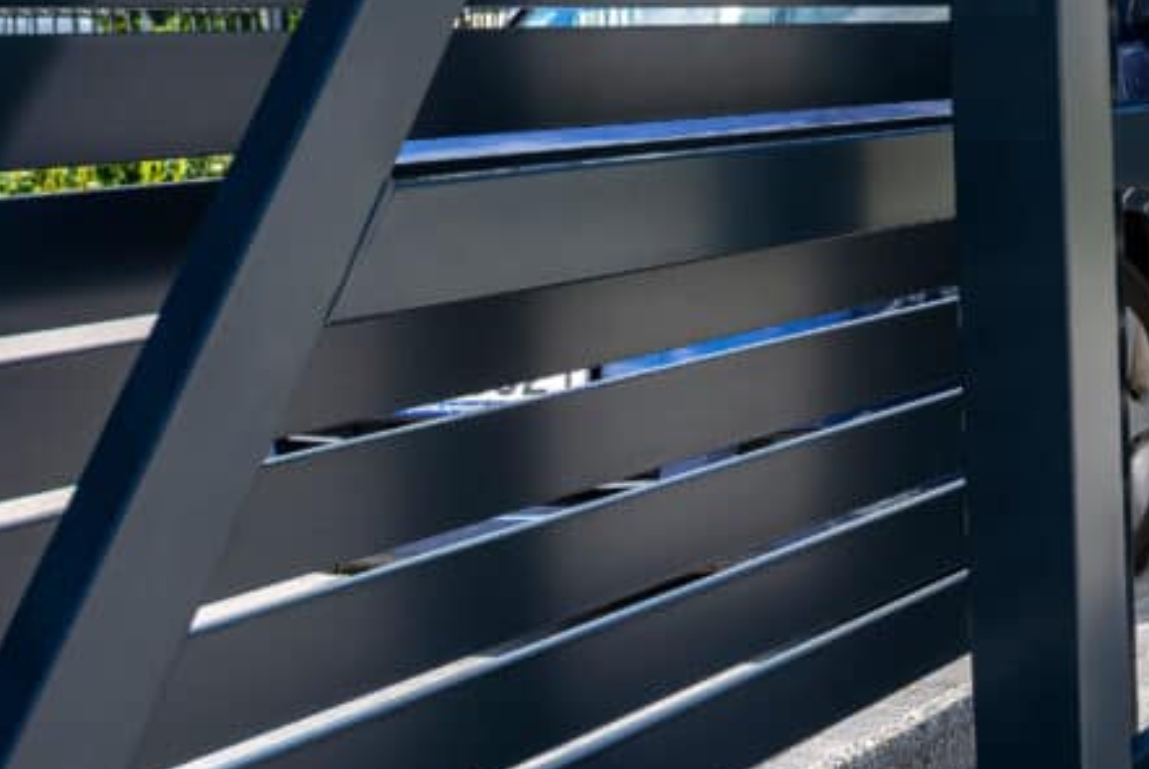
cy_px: 114
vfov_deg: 16.7
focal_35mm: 81
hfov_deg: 23.3
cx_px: 1310
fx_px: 2589
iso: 100
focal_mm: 35
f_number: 8
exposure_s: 1/100
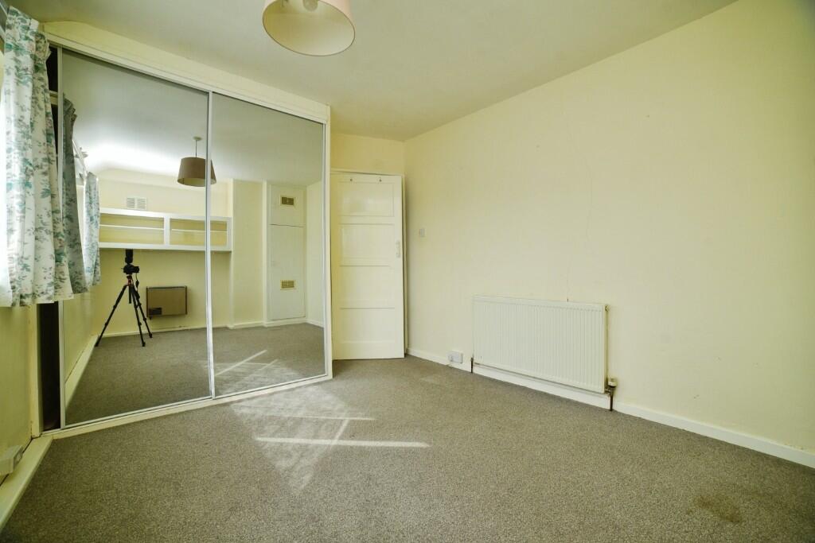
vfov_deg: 81.2
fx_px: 317
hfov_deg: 104.2
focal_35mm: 14
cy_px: 272
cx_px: 408
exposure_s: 1/160
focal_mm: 14
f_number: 8
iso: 200
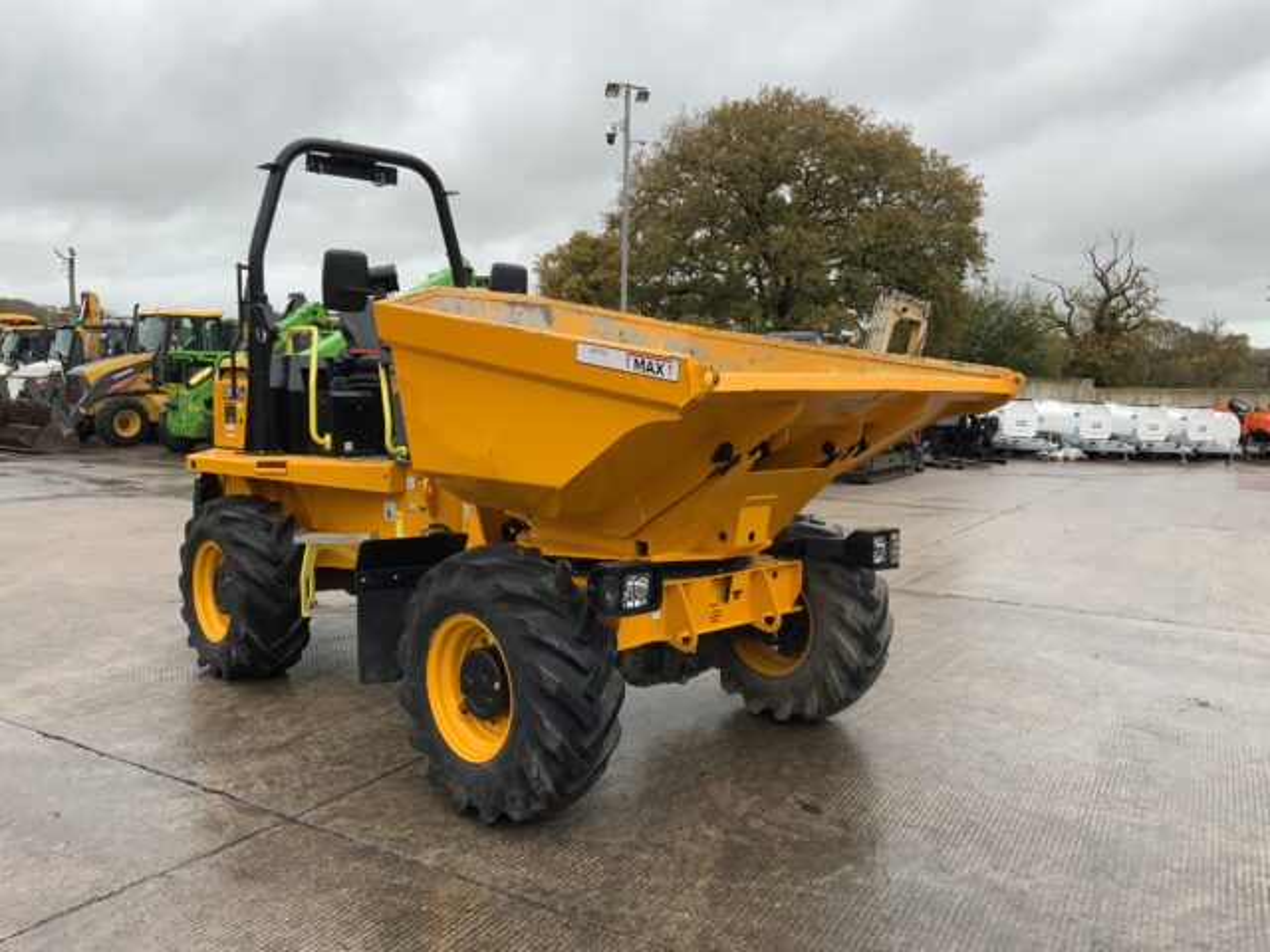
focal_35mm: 29
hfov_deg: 61.7
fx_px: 1064
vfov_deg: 48.2
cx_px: 635
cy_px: 476
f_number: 1.8
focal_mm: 3
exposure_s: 1/270
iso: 16
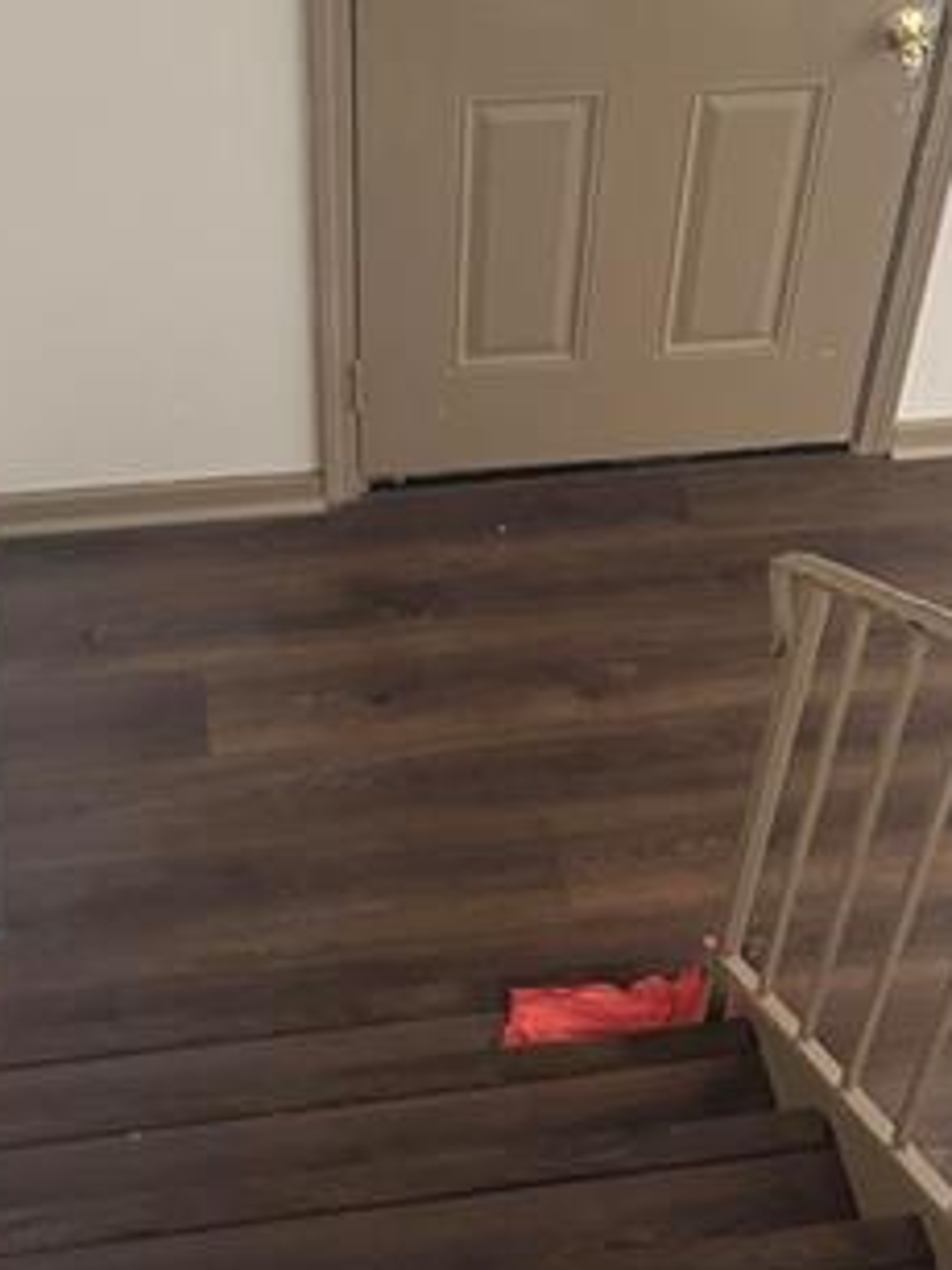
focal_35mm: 60
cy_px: 658
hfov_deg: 24.4
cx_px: 538
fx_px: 2202
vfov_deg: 32.2
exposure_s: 1/40
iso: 800
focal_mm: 6.76
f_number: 1.78
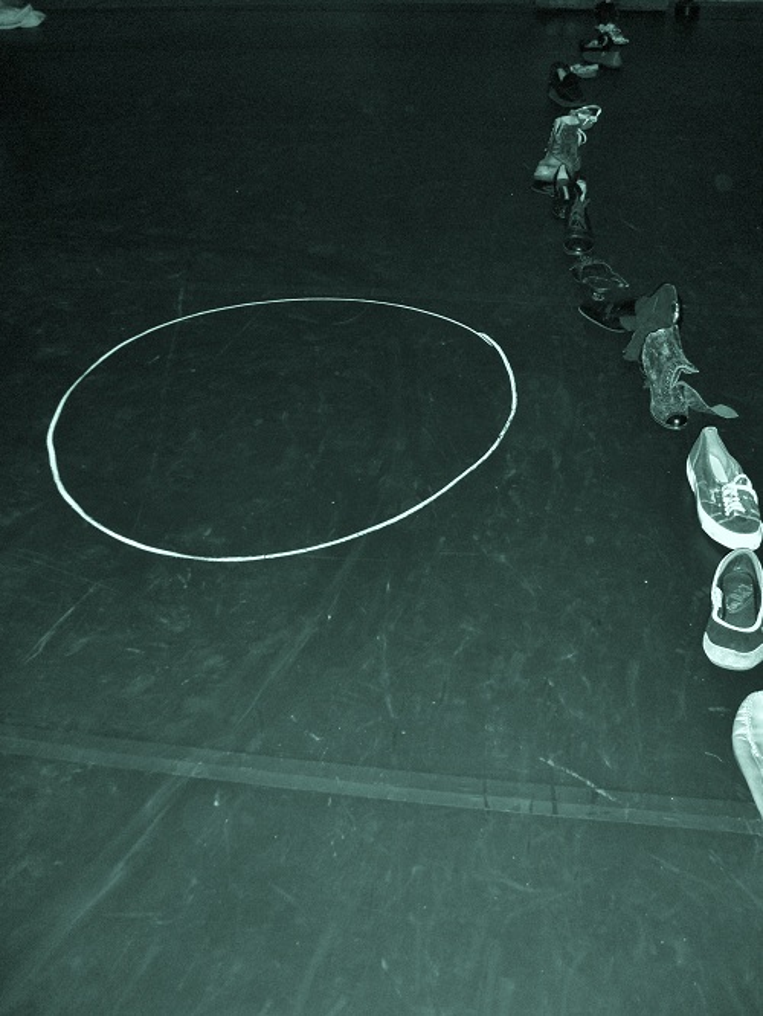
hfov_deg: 39.7
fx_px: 1057
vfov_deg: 51.3
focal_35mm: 36
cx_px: 382
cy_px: 508
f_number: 2.8
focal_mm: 6.3
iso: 200
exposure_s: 1/60
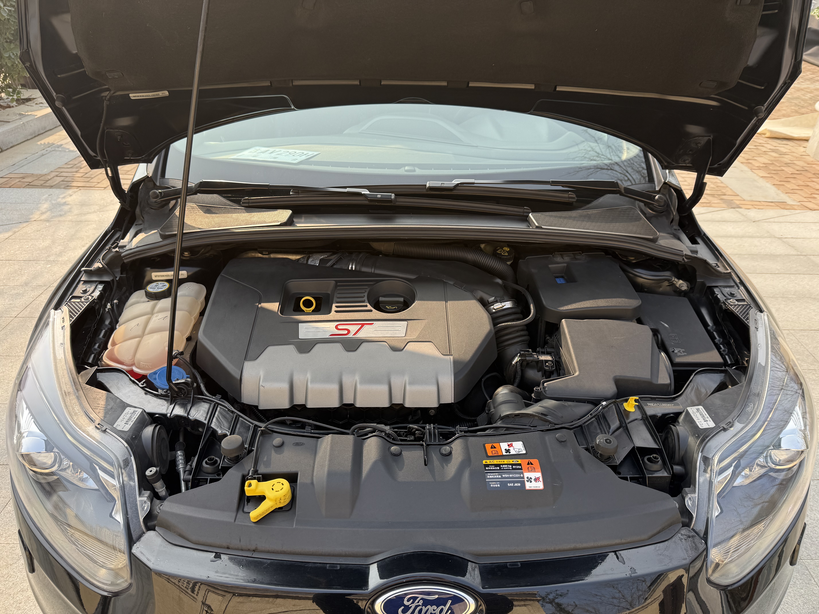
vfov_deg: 56.8
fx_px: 568
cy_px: 307
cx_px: 410
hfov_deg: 71.6
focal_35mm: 24
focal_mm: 6.76
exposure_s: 1/868
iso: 80
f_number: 1.78
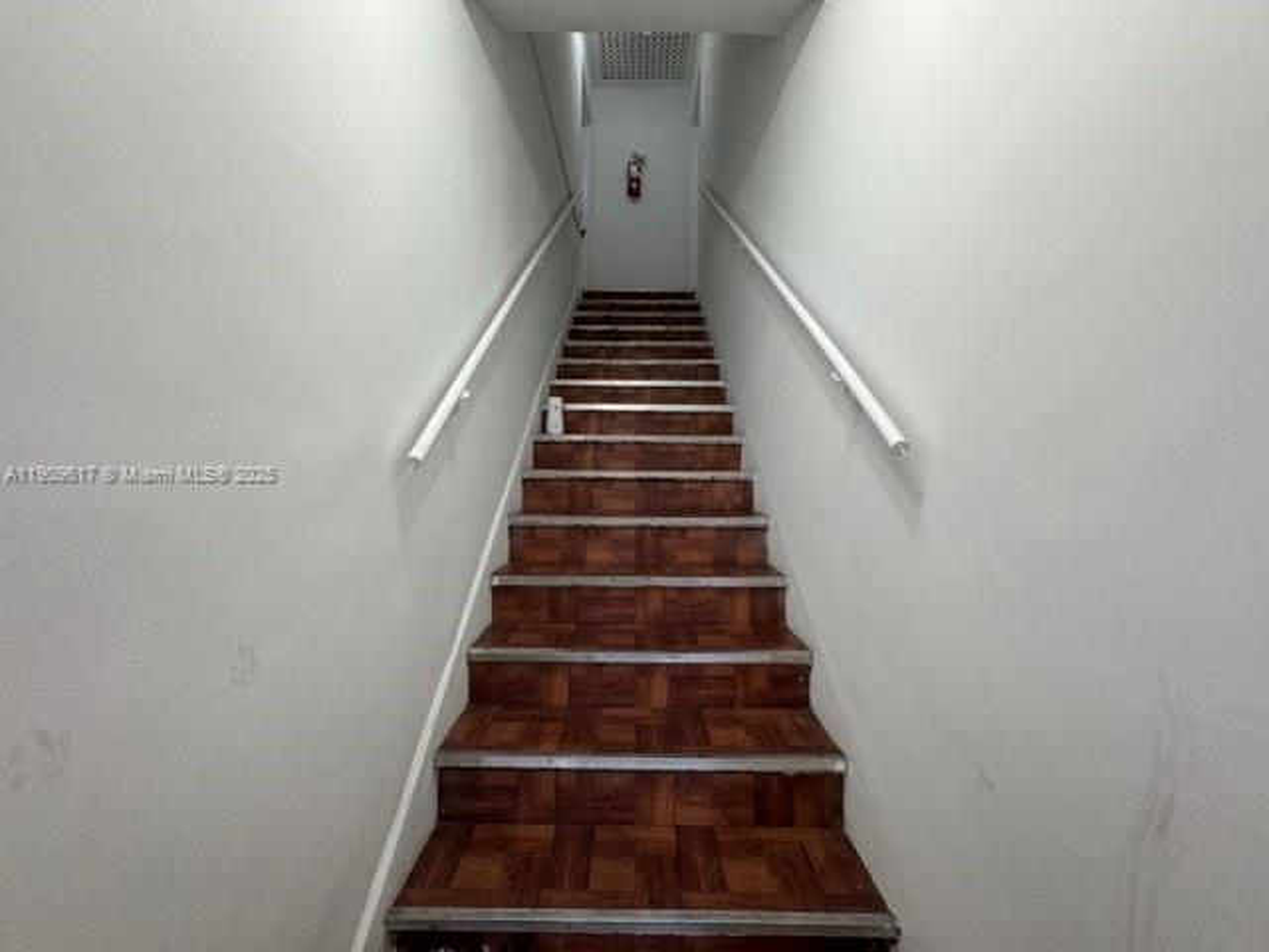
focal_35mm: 14
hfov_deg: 102.1
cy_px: 476
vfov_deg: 85.7
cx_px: 634
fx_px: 513
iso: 160
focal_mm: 2.22
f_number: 2.2
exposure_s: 1/120
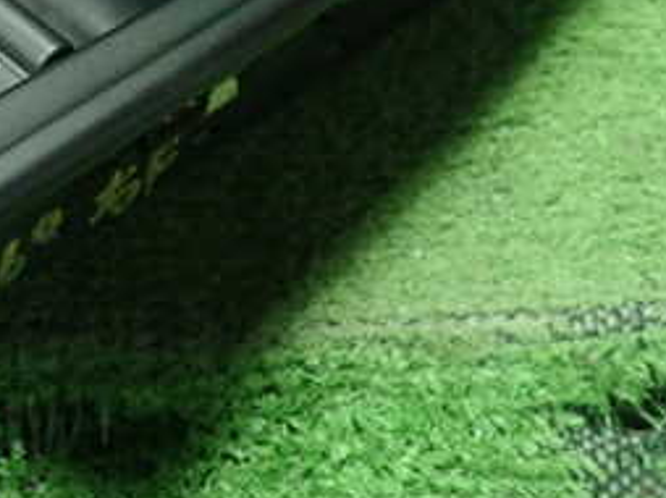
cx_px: -84
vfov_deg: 20.3
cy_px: 52
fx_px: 1365
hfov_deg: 25.3
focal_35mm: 71
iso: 800
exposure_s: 1/125
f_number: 2.3
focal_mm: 5.5
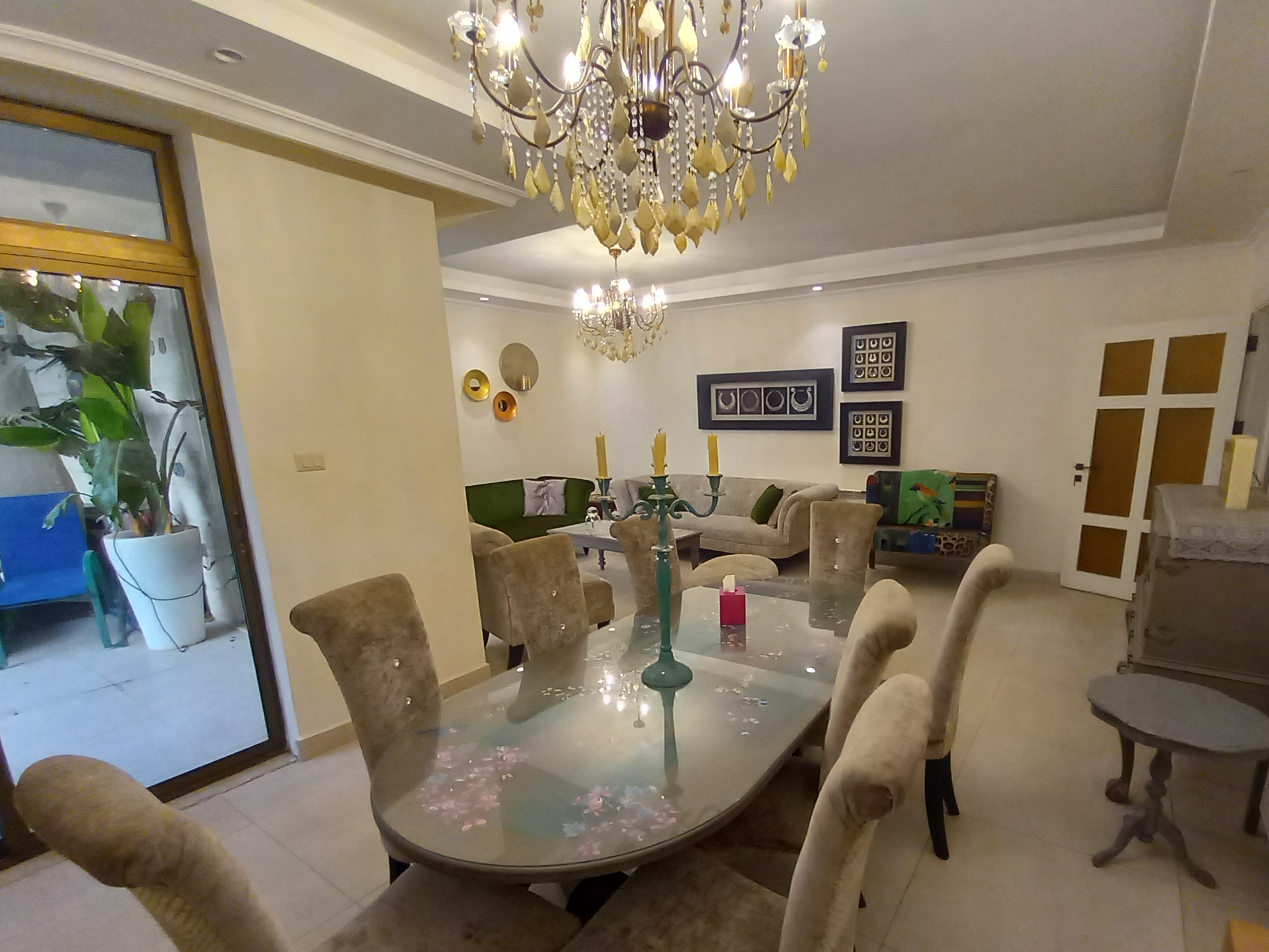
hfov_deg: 94.2
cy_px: 572
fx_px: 587
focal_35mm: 16
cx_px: 701
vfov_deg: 77.2
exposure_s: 1/50
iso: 125
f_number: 2.2
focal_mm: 1.13
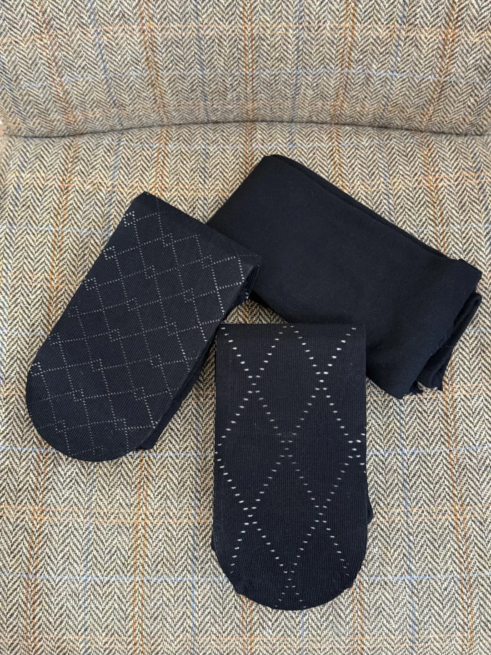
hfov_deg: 30.3
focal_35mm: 48
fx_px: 908
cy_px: 328
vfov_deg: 39.7
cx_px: 246
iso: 400
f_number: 1.78
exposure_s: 1/25
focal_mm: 6.76
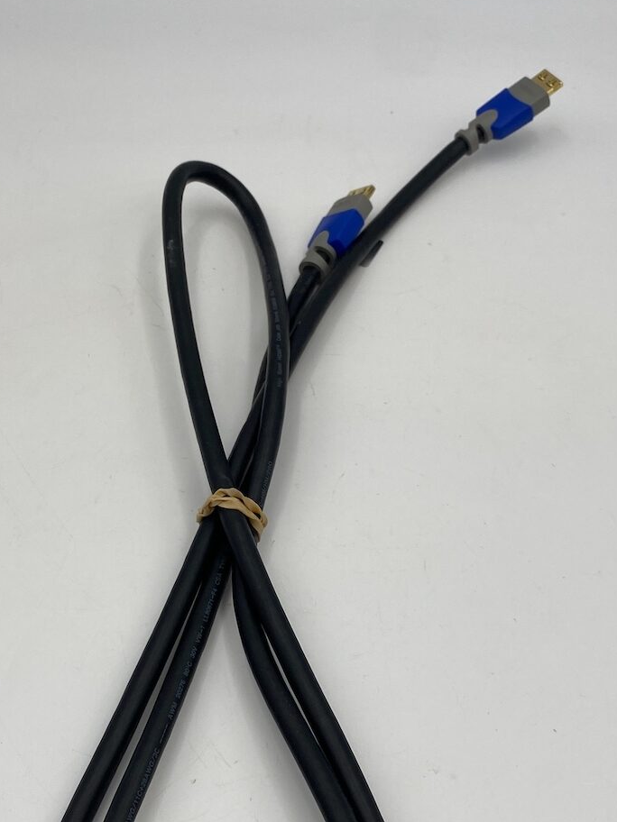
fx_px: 1093
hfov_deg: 31.4
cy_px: 526
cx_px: 244
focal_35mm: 46
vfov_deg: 40.9
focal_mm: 4.25
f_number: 1.8
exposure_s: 1/191
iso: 32
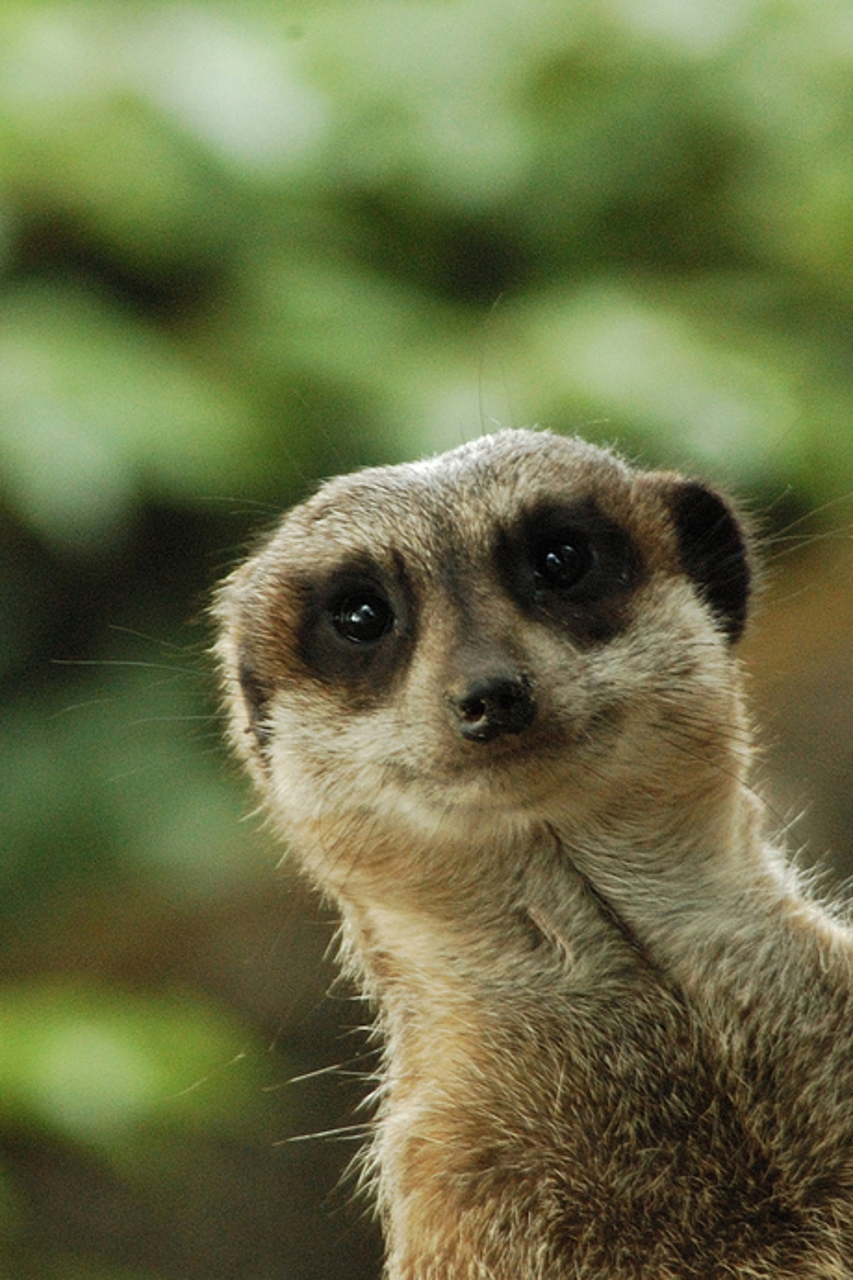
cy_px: 640
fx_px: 15992
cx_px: 426
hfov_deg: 3.1
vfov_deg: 4.6
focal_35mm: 450
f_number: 14
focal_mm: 300
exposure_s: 1/30
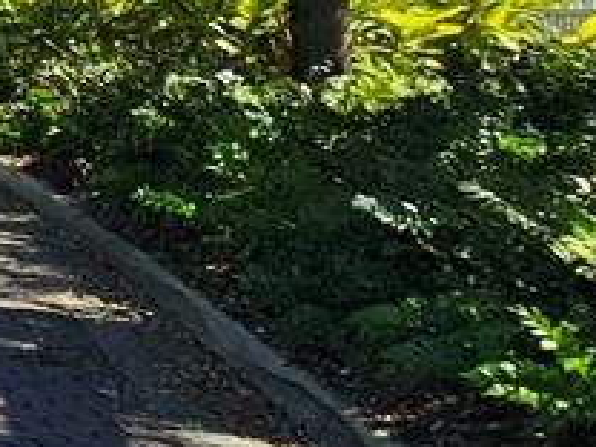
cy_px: -367
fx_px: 1722
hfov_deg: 10.4
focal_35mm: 100
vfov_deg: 13.3
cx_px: -1355
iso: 50
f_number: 2.2
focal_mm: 2.2
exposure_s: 1/805
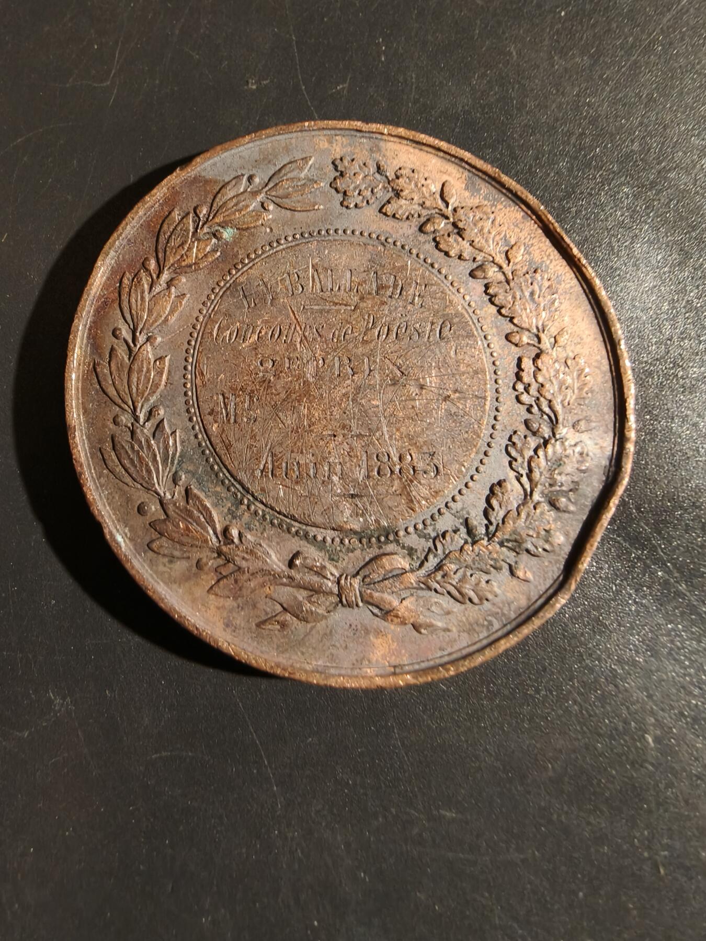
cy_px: 470
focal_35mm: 23
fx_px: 625
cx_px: 353
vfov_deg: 73.9
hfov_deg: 58.9
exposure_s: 1/62
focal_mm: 2.32
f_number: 2
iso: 400
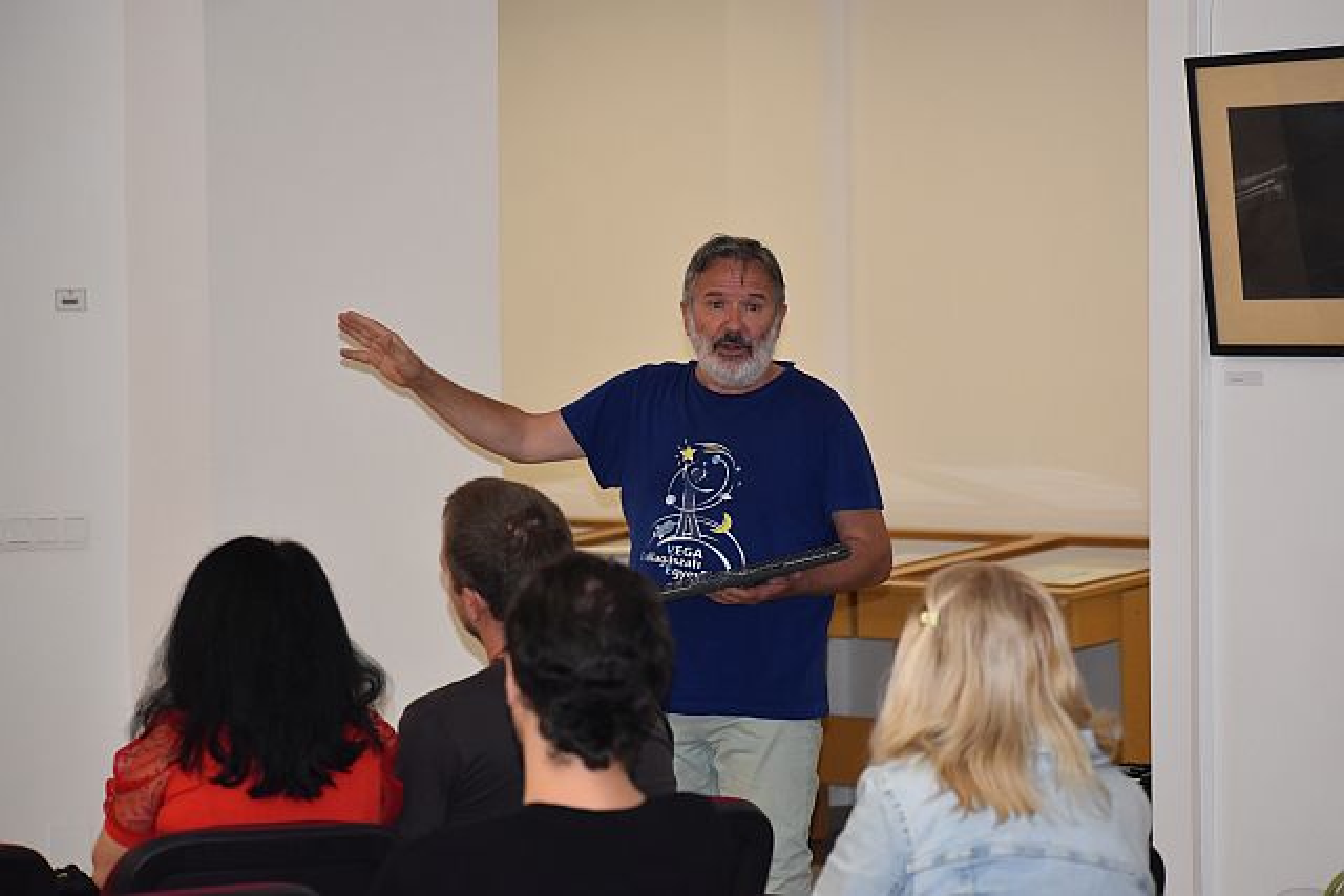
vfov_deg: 9.2
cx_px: 672
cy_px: 448
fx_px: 5601
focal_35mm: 150
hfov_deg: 13.7
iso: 1400
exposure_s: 1/125
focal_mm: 100
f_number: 4.8
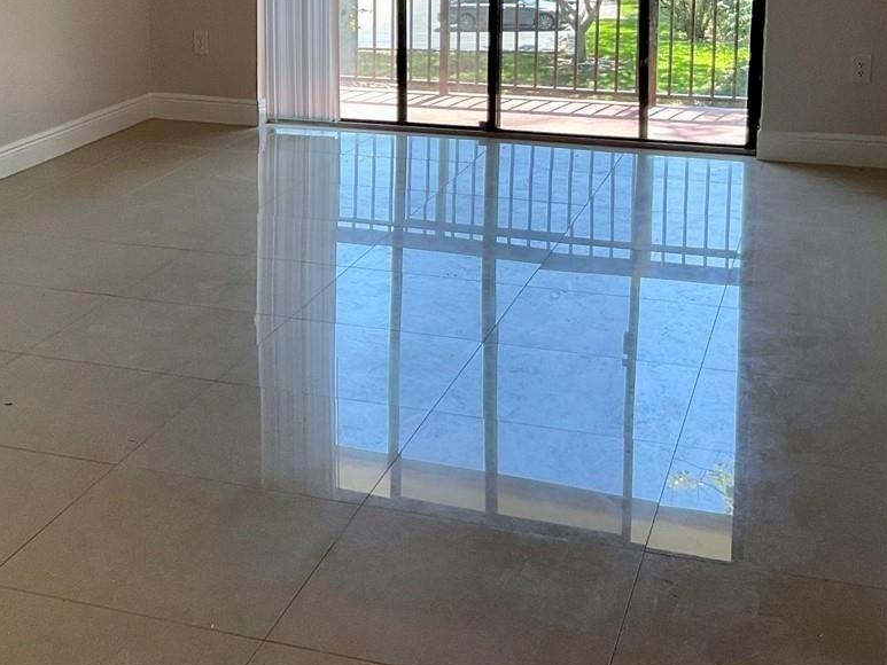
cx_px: 219
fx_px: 1538
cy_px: 94
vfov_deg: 23.9
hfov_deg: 31.6
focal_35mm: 60
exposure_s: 1/120
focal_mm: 3
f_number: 1.8
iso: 50
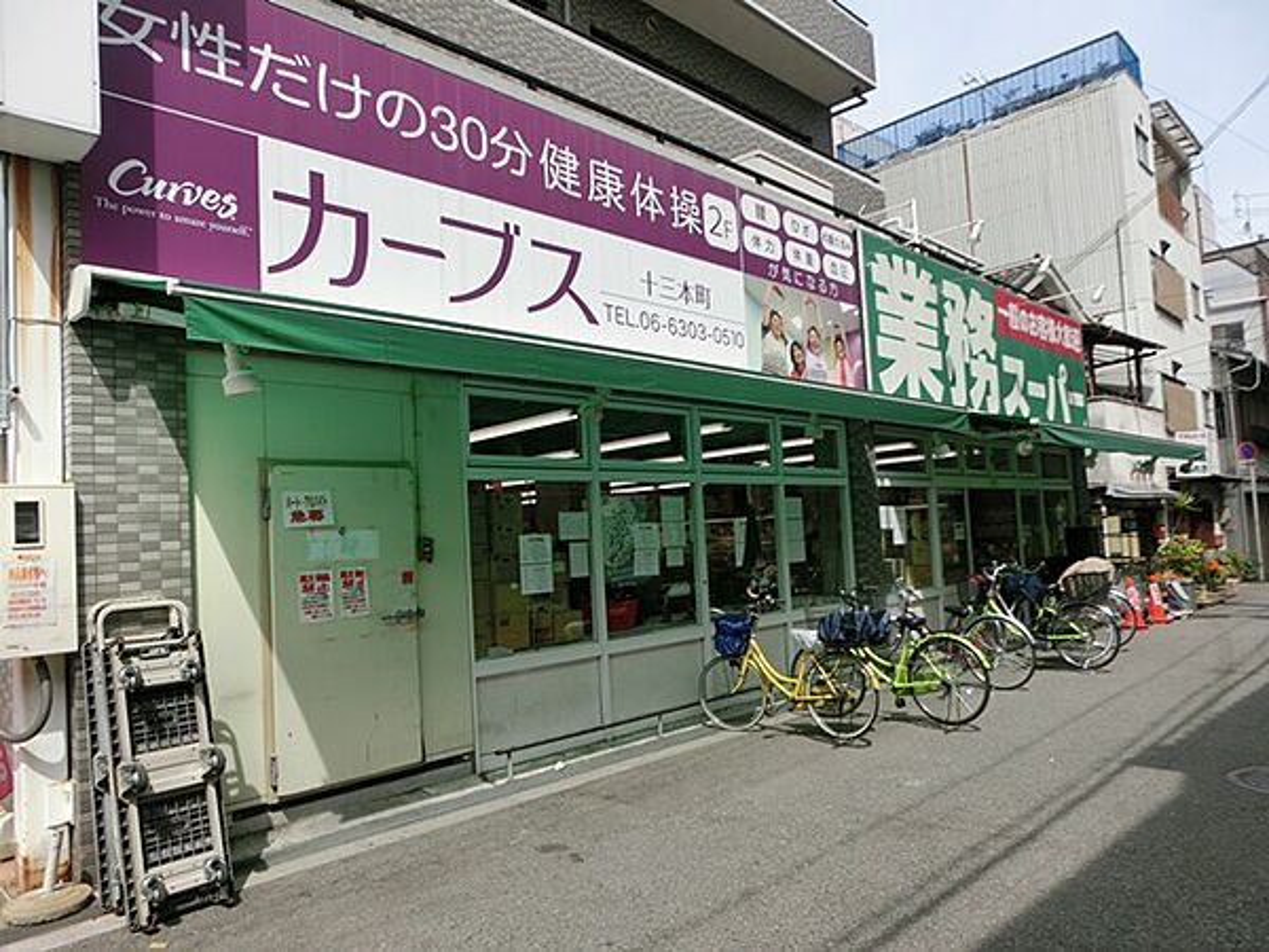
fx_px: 880
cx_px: 634
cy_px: 476
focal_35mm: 24
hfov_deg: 71.6
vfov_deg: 56.8
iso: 80
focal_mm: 4.24
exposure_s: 1/160
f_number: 7.9
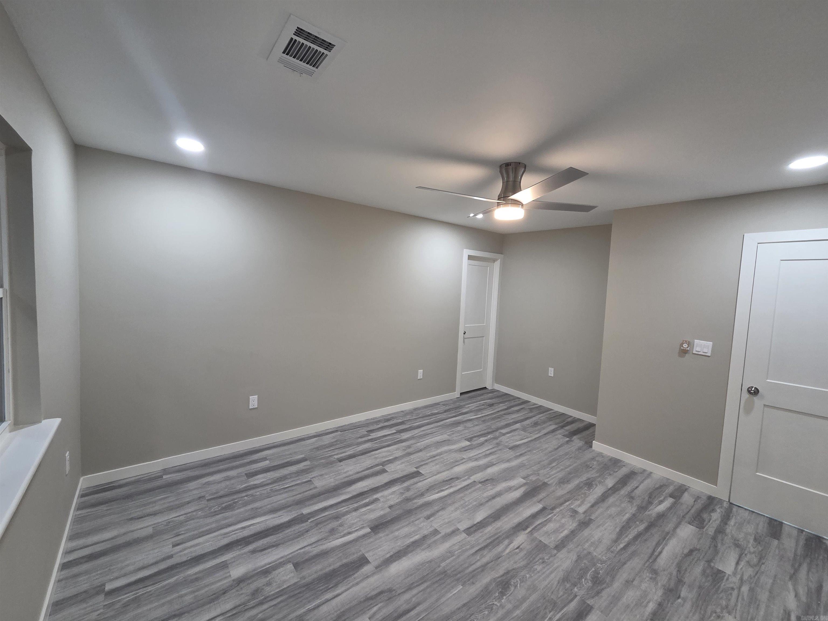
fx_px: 311
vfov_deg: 89.9
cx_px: 414
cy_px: 310
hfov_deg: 106.2
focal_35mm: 13
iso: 200
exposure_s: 1/60
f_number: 2.2
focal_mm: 2.2
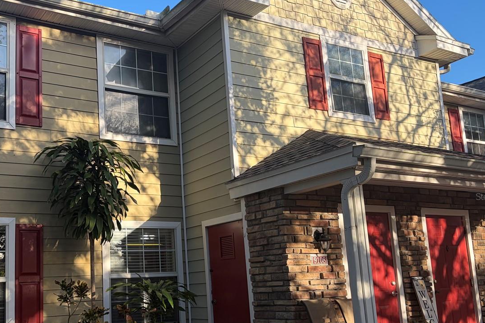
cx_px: 160
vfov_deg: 33.3
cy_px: 196
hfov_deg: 47.6
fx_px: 539
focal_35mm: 40
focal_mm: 5.96
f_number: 1.6
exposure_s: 1/830
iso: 64
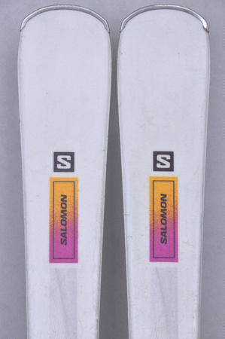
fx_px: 1480
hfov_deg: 8.7
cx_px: 112
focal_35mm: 158
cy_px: 170
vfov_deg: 13.1
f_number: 9.5
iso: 3200
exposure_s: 1/125
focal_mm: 105
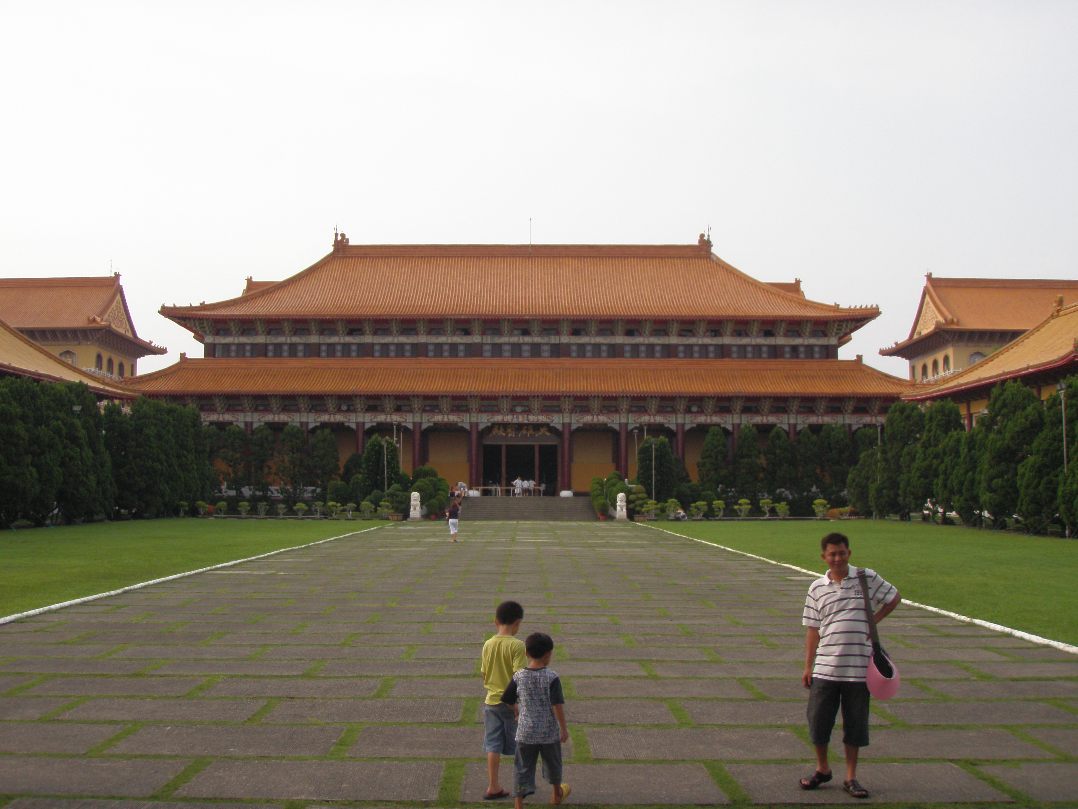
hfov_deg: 49.0
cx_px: 539
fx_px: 1183
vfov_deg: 37.7
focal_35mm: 38
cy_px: 404
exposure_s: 1/640
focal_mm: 6.7
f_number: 3.5
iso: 80
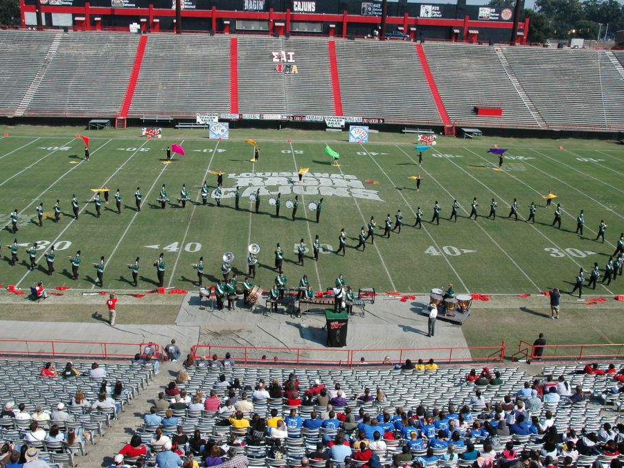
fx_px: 649
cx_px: 297
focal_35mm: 36
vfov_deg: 39.7
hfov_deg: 51.3
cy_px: 235
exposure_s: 1/320
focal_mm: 22
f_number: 9
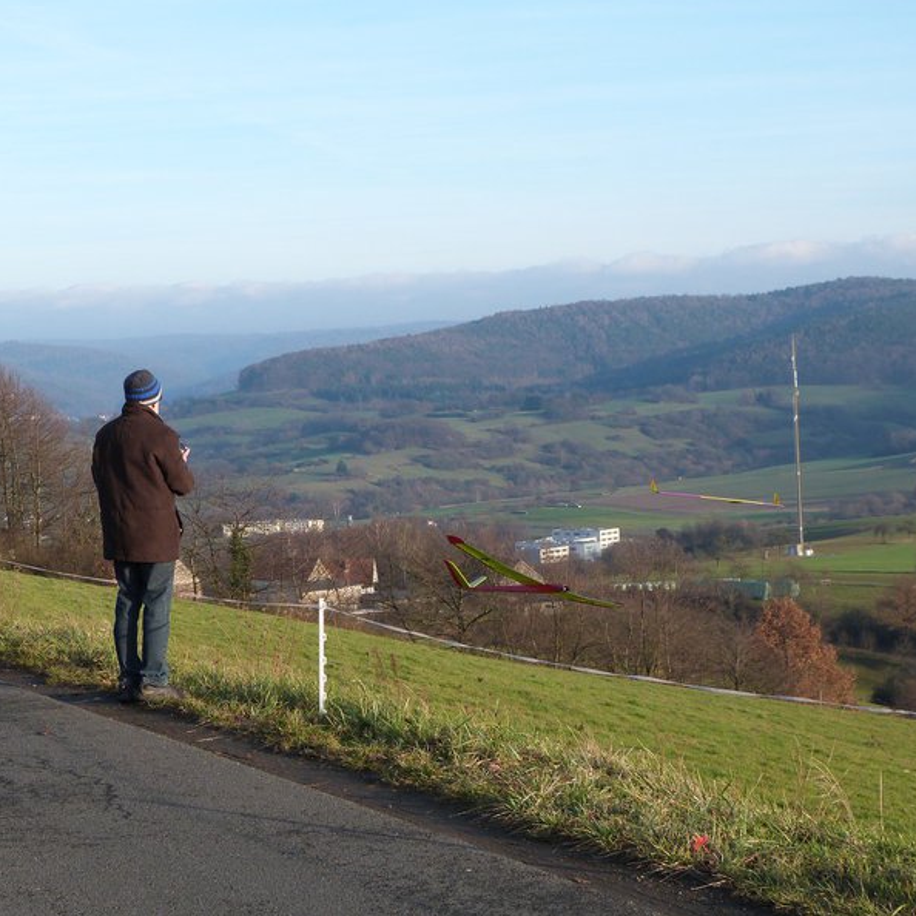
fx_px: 2425
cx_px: 365
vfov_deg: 21.4
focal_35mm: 81
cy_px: 456
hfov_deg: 21.4
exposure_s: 1/500
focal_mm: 12.1
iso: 125
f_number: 3.3
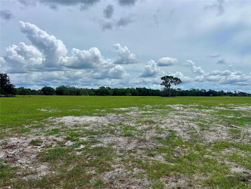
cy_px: 94
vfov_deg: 53.1
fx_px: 189
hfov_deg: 67.3
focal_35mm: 26
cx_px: 126
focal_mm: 5.7
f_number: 1.5
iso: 50
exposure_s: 1/9434
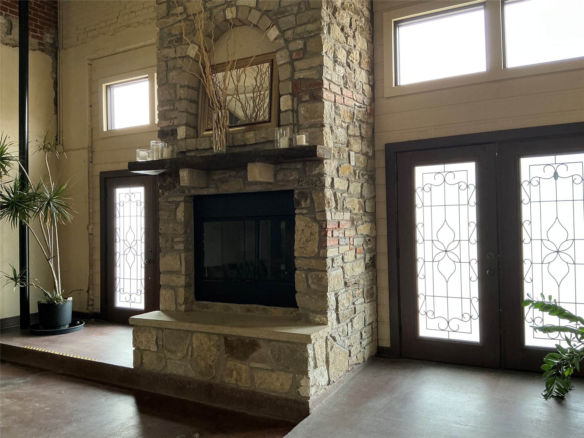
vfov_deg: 49.7
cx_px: 292
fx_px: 472
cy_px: 219
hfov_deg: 63.4
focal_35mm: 28
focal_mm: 3
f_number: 1.8
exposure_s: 1/60
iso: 100
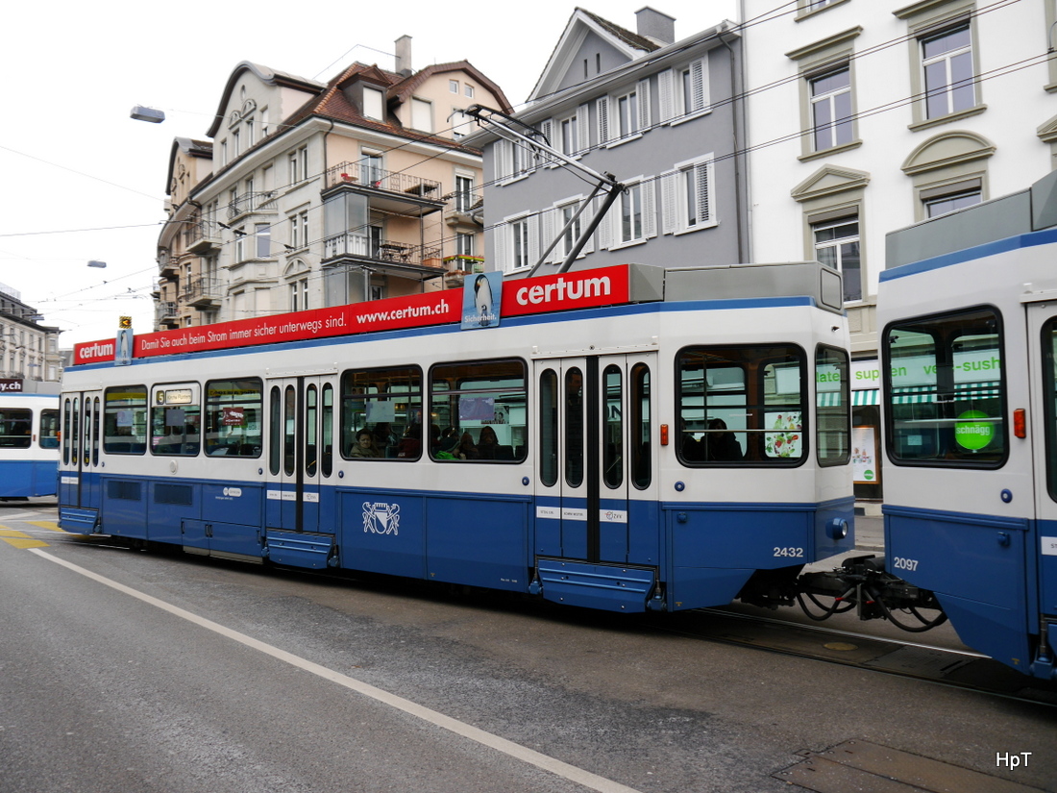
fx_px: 855
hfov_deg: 63.4
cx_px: 528
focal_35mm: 28
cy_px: 396
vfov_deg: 49.7
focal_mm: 14
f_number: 4.5
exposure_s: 1/200
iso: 160
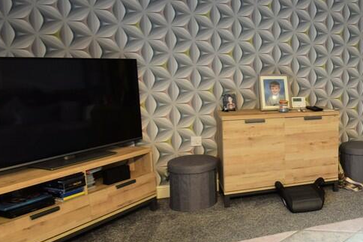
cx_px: 340
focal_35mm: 37
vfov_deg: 36.4
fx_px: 368
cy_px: 122
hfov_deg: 46.3
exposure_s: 1
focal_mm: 11.5
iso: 100
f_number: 9
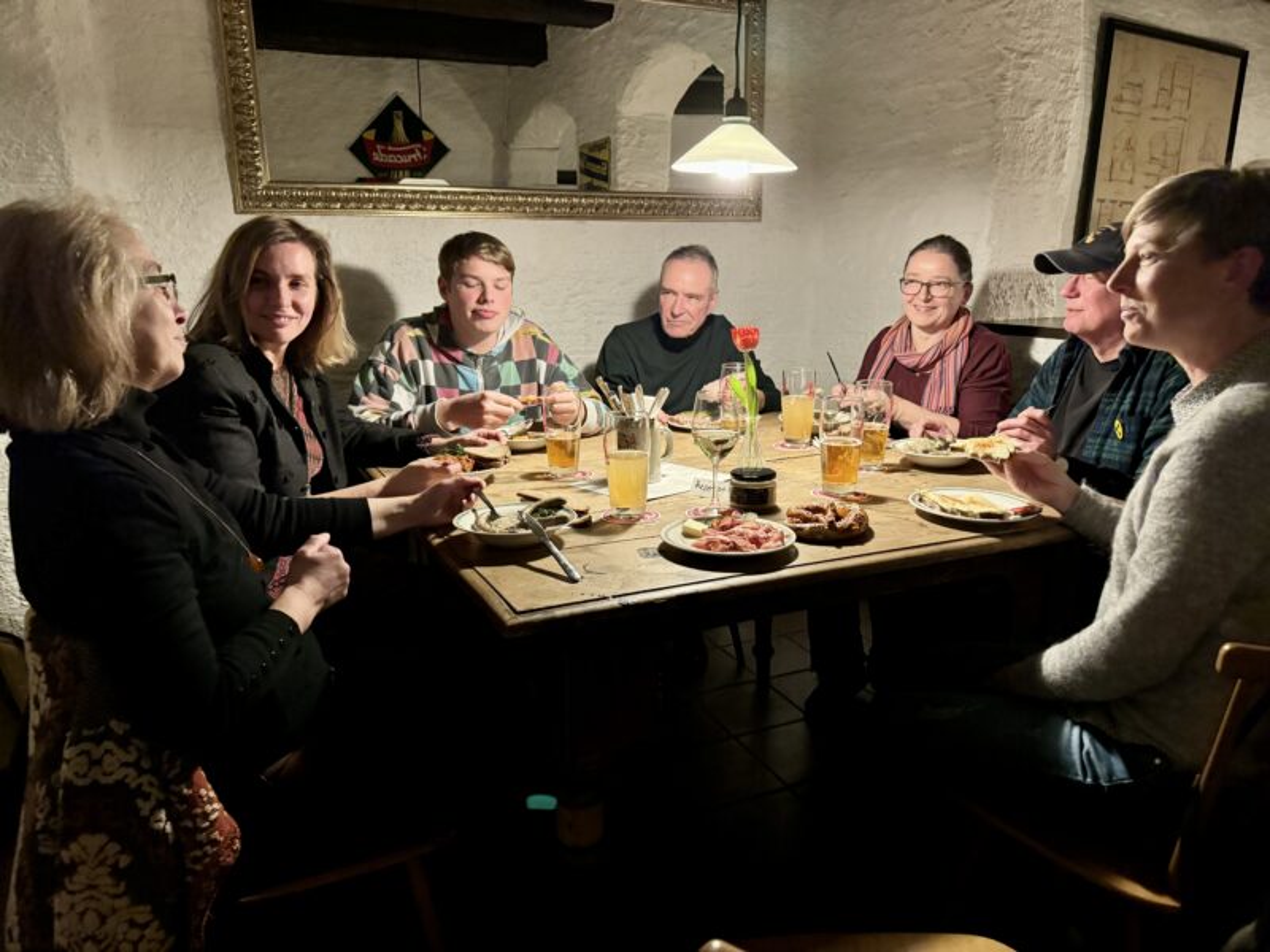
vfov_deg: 56.8
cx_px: 635
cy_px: 476
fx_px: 881
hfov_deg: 71.6
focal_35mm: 24
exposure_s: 1/37
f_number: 1.78
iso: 1000
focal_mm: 6.86
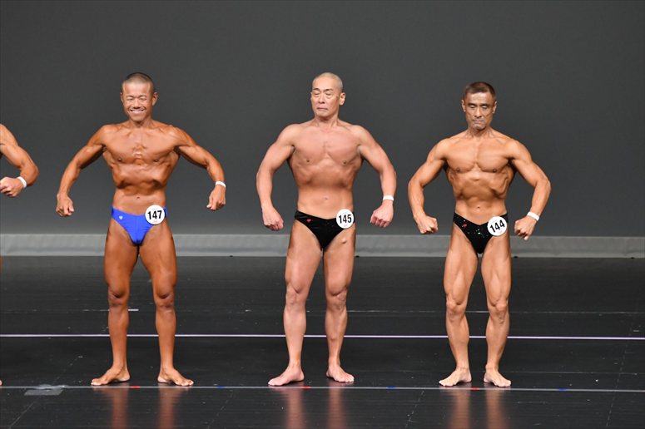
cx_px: 322
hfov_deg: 6.5
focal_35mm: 315
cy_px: 214
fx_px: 5641
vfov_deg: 4.4
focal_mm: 210
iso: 4000
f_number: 5.6
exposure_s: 1/400
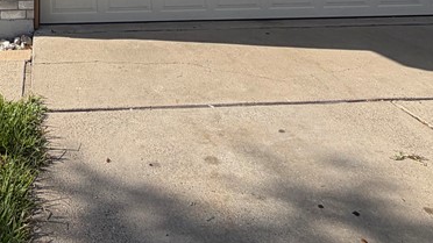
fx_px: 482
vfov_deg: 20.0
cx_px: 54
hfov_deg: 44.5
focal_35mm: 42
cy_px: -201
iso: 20
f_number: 2.2
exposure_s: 1/1087
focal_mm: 2.22
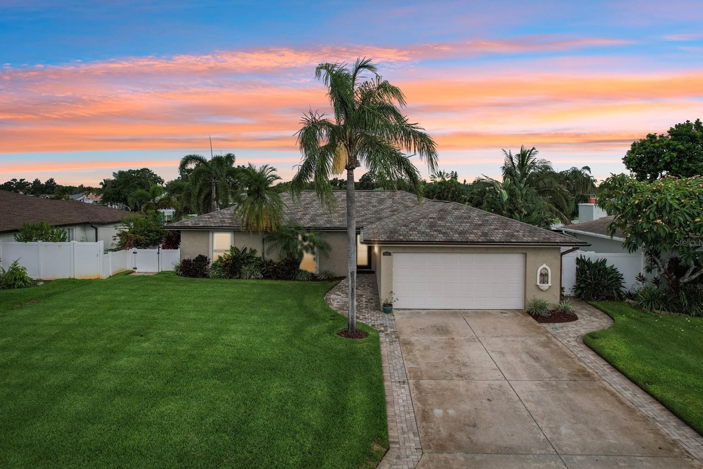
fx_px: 449
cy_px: 242
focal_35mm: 23
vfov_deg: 55.1
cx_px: 348
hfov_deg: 76.1
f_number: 2.8
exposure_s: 1/1250
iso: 110
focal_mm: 8.38
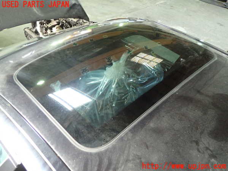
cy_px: 86
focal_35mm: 30
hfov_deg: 60.0
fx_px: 198
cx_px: 114
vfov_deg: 46.8
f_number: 2.3
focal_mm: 5.4
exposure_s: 1/30
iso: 800
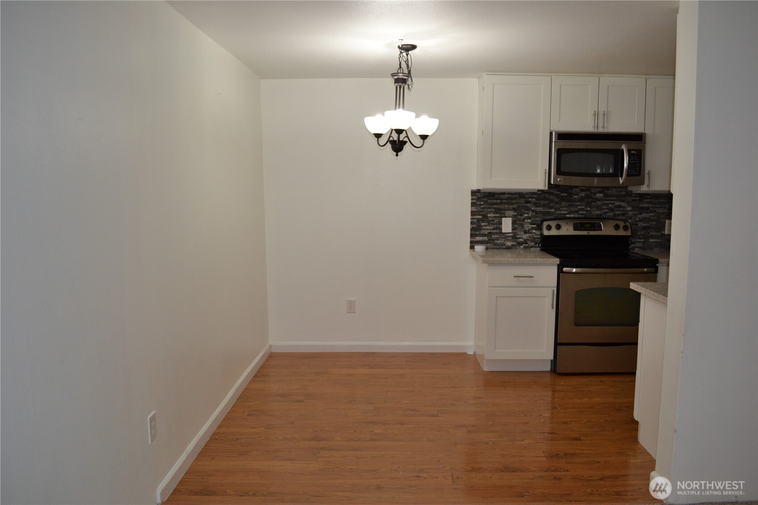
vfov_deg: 47.9
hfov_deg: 67.4
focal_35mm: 27
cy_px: 252
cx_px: 379
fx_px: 568
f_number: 3.5
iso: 400
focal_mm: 18
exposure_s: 1/60
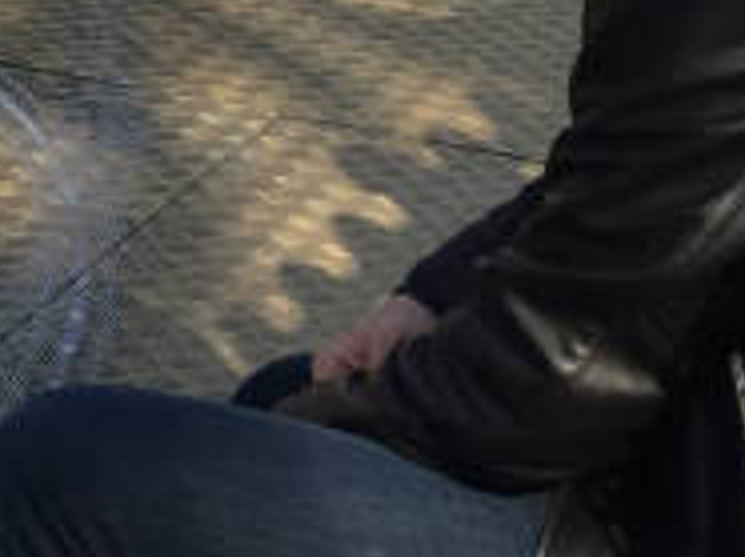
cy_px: -757
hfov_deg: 11.4
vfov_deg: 8.5
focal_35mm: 160
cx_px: -609
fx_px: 3439
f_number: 2.2
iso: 32
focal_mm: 4.15
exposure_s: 1/1980
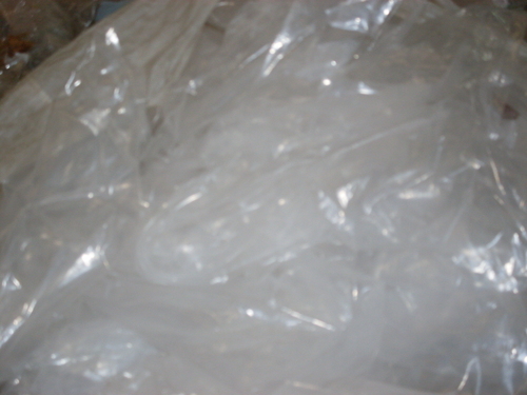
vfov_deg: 24.4
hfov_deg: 32.2
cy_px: 198
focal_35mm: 60
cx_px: 264
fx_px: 913
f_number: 3.4
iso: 100
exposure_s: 1/45
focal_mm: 9.9
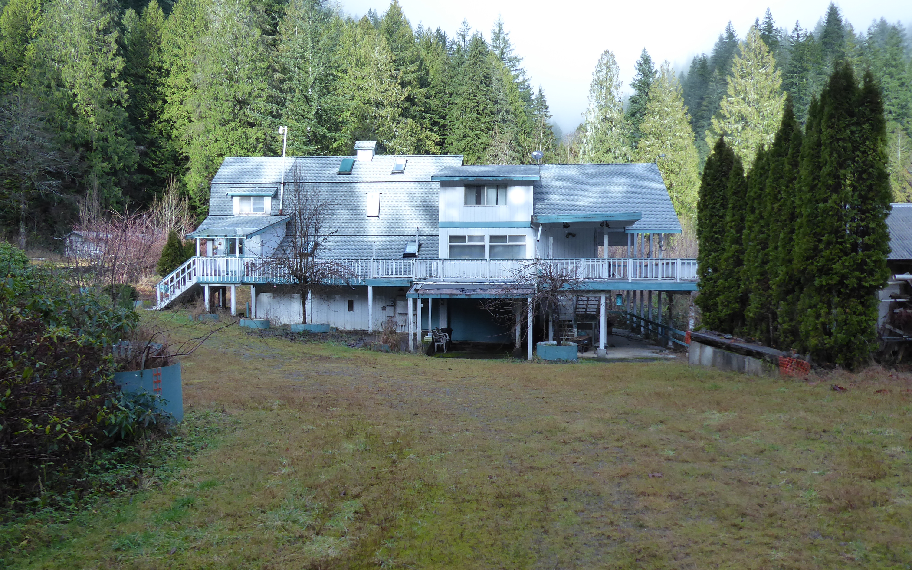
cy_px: 303
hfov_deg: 68.4
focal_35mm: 27
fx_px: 671
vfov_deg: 46.0
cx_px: 459
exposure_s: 1/250
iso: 160
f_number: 3.3
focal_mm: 4.3
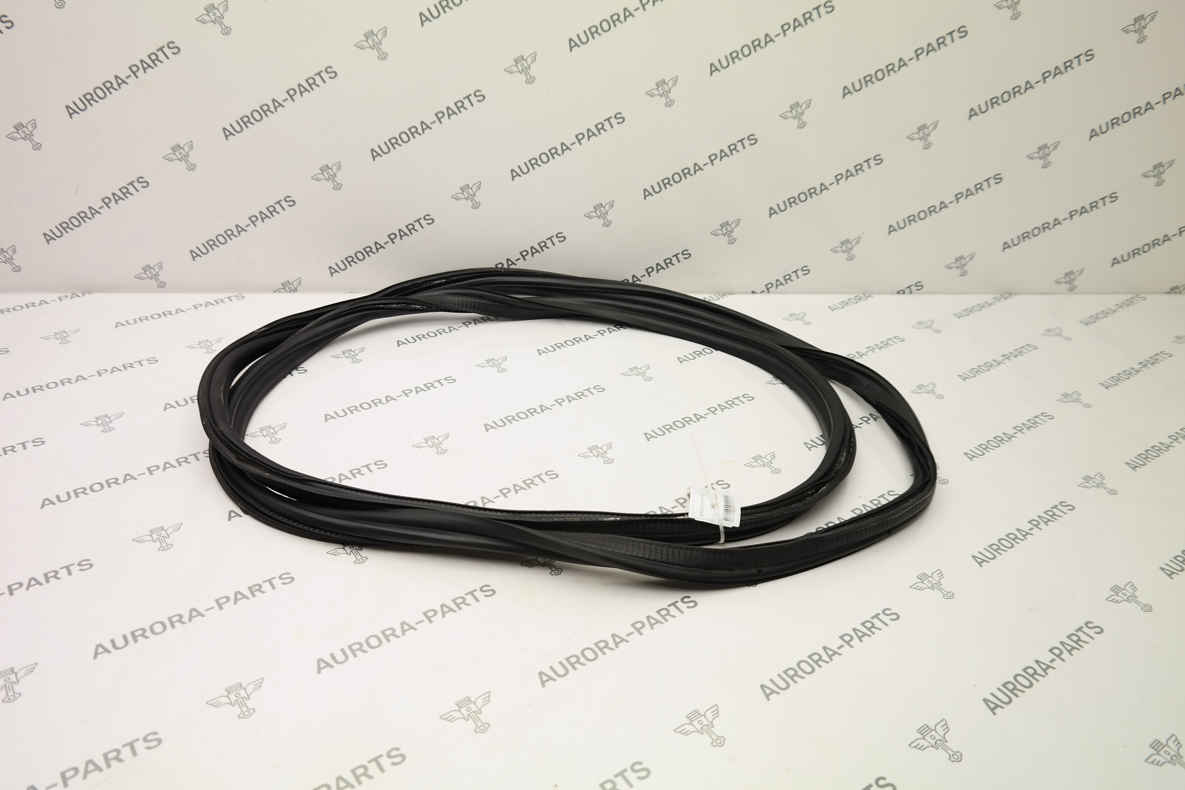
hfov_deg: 67.4
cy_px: 395
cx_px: 592
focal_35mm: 27
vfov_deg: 47.9
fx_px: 889
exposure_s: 1/80
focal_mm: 18
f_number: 3.5
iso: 100
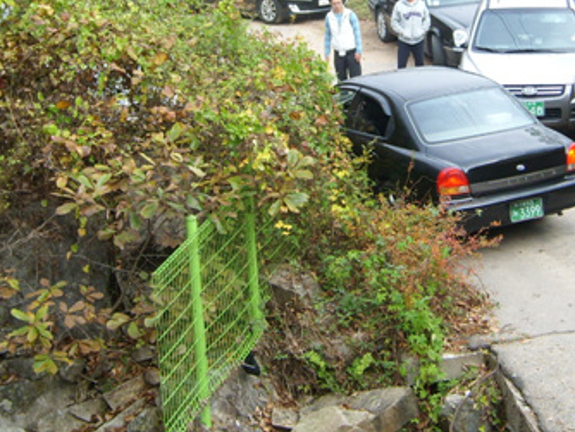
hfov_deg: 28.9
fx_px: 1114
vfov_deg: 21.7
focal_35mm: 67
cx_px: 355
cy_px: 88
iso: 50
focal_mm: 5.8
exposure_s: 1/284
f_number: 2.8
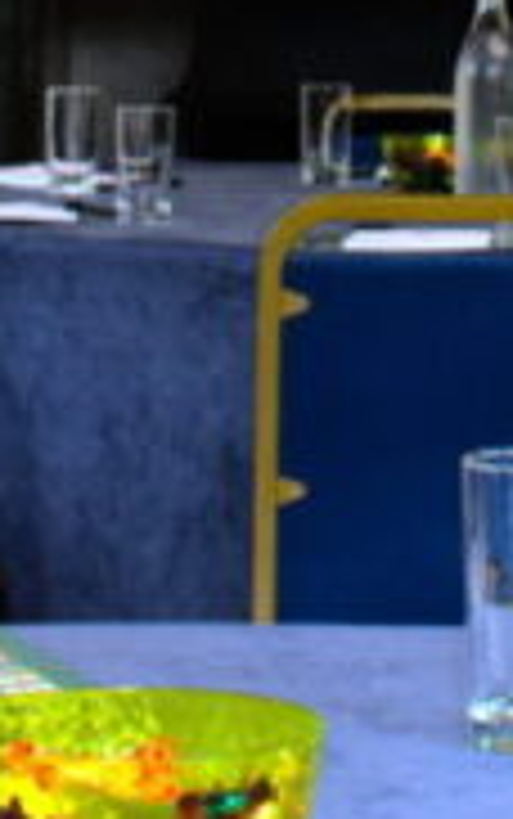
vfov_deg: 10.4
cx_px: 400
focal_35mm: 195
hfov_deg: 6.7
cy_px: -338
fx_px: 4355
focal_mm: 38
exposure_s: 1/2
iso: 200
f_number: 14
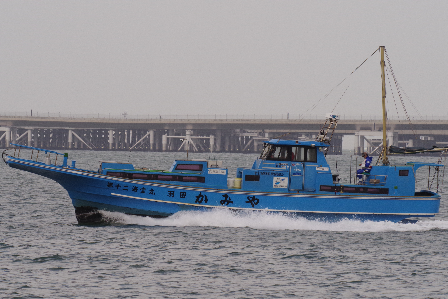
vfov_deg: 3.6
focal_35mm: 385
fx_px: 4791
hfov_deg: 5.4
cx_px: 224
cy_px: 150
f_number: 13
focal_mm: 252
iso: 1600
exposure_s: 1/1000
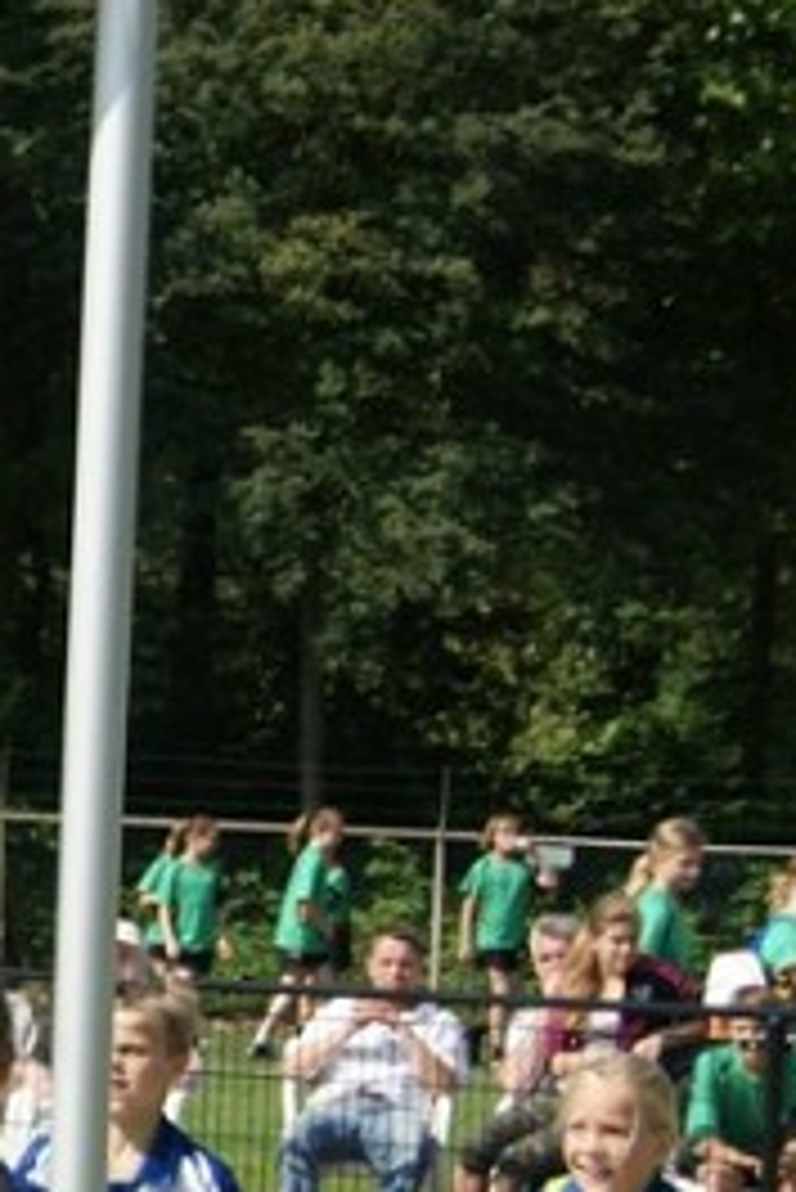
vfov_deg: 8.1
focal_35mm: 255
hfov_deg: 5.3
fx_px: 8446
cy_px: 823
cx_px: -857
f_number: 5.6
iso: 100
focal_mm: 50
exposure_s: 1/500
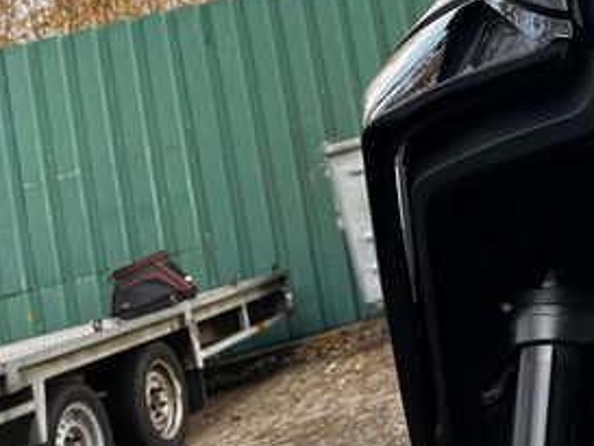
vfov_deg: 22.5
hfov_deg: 28.1
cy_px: -63
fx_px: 1047
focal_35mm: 61
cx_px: 690
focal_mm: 5.1
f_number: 1.6
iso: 50
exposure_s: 1/122
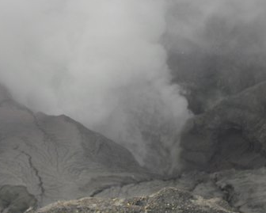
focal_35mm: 151
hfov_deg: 12.8
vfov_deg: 10.1
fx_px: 1189
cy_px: -6
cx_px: 108
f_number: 3.8
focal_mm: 10.7
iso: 100
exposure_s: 1/400
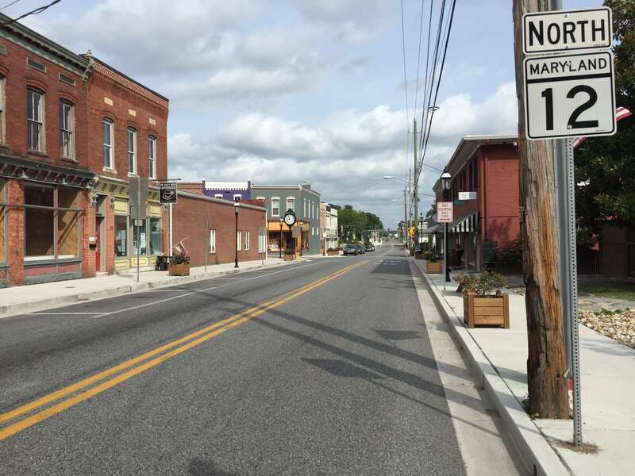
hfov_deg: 61.7
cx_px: 318
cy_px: 238
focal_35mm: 29
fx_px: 532
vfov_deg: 48.2
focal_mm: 4.15
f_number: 2.2
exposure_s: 1/2326
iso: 32
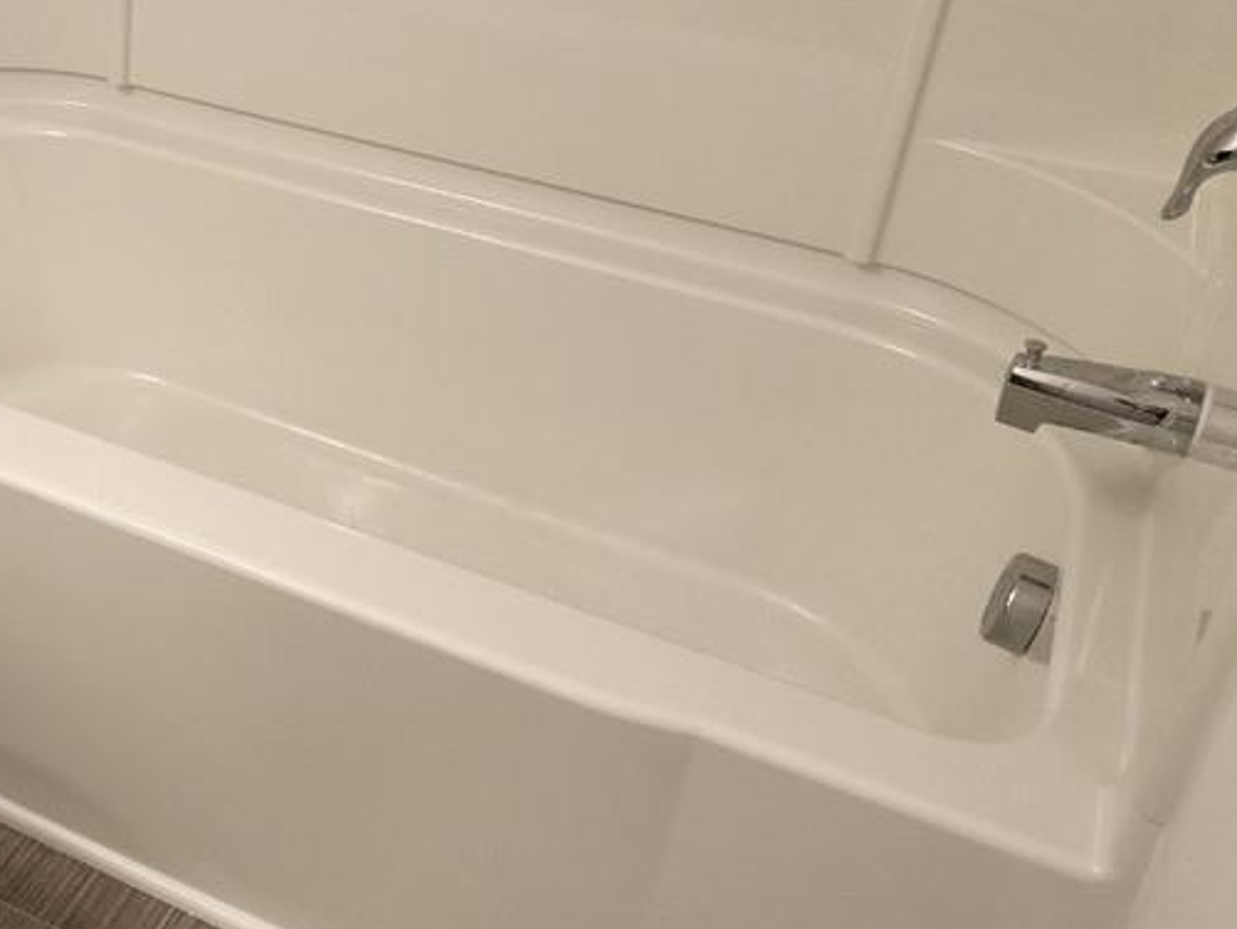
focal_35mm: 47
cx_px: 126
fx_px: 1680
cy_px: 309
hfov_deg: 37.8
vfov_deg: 30.7
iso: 160
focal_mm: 6.4
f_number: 1.8
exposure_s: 1/120
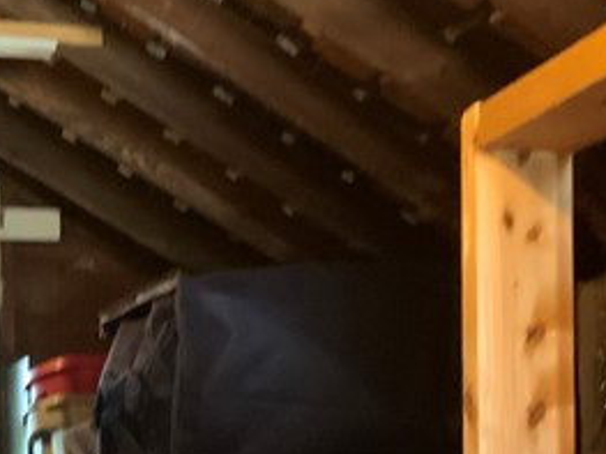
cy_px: 429
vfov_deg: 13.0
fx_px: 1977
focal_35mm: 113
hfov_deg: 17.4
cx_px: 249
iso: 250
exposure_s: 1/30
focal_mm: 3
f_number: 1.8
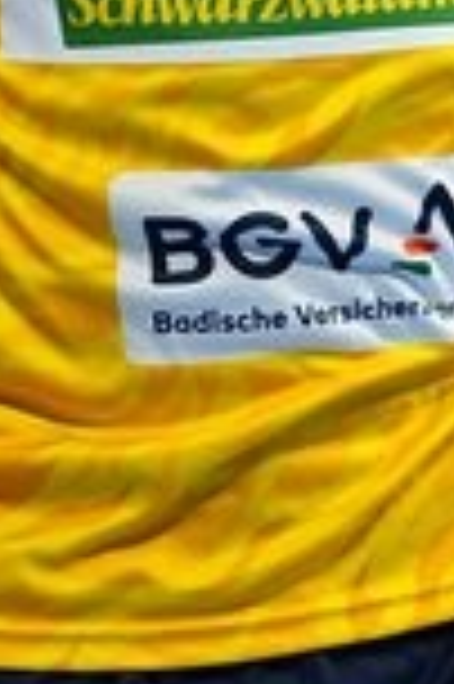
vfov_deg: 2.6
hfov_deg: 1.7
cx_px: 234
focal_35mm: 799
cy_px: -540
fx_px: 15148
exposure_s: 1/1600
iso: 1000
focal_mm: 135
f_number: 1.8
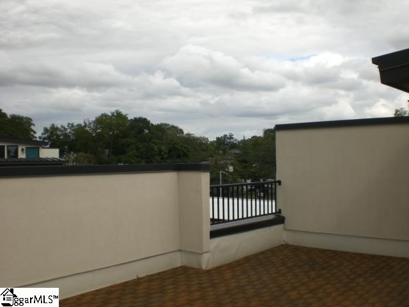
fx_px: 449
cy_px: 154
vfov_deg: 37.7
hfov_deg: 49.0
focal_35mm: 38
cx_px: 204
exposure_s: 1/400
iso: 50
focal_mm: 6.3
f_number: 4.4
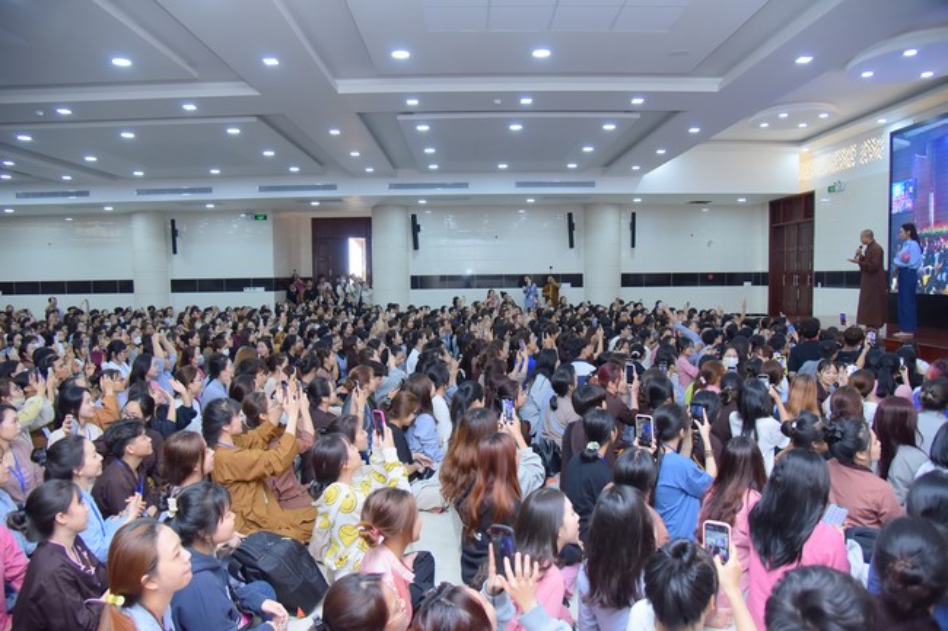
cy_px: 316
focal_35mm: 24
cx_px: 474
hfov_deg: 73.8
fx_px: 632
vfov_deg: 53.1
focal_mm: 24
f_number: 4.5
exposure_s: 1/160
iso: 1250
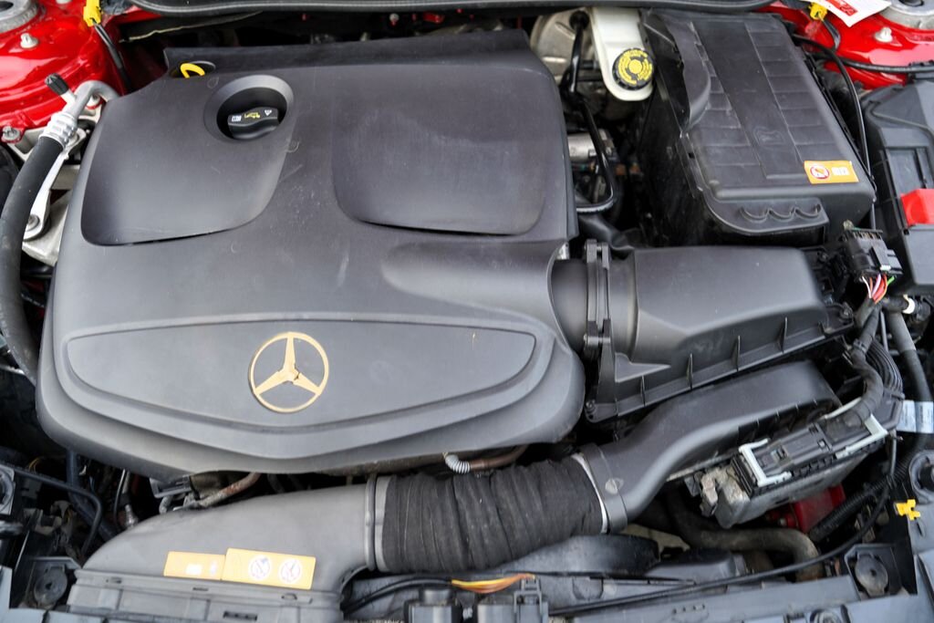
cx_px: 467
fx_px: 623
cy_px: 312
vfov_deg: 53.1
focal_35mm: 24
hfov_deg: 73.7
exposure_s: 1/30
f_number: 2.8
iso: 100
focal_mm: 24
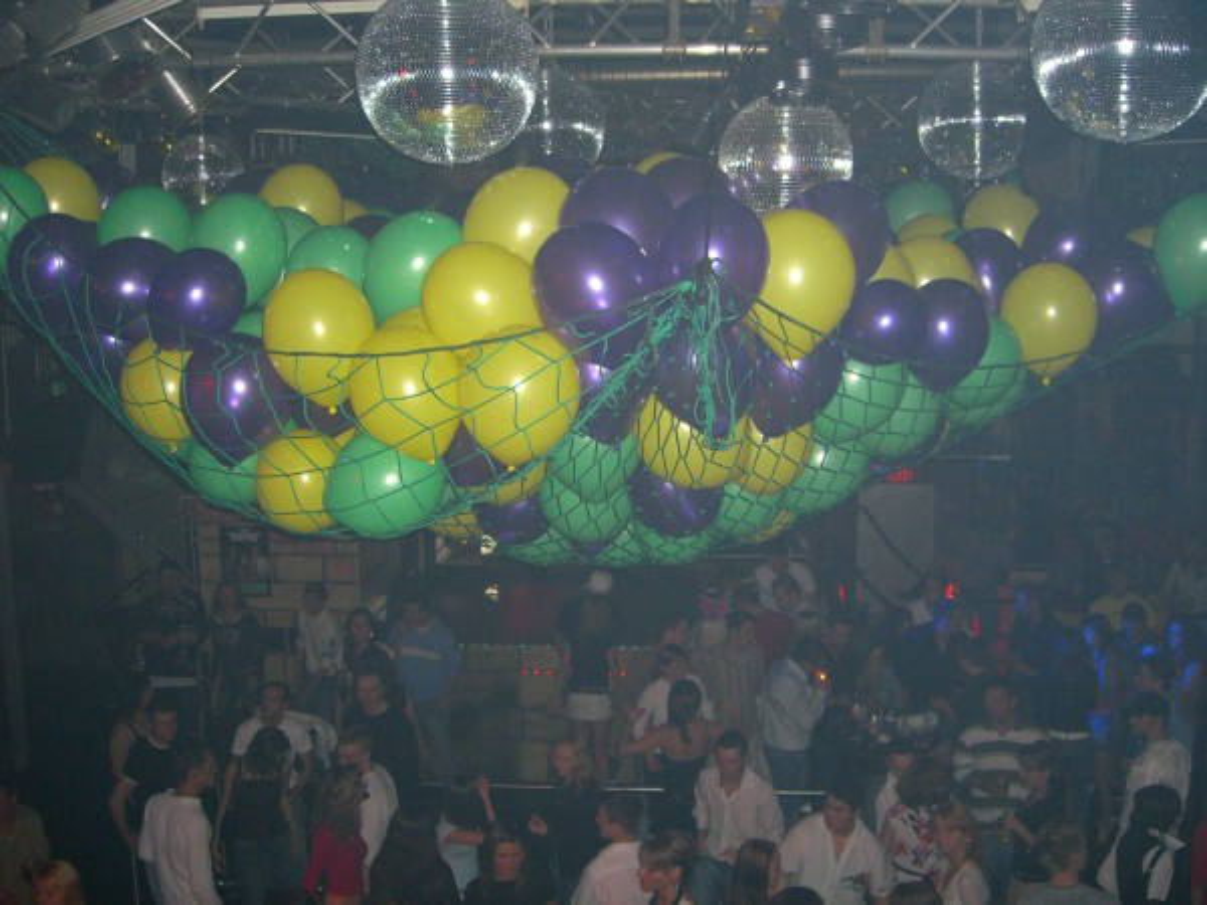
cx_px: 604
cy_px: 452
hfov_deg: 49.0
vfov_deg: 37.7
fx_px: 1325
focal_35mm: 38
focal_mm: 7.9
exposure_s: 1/60
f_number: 2.8
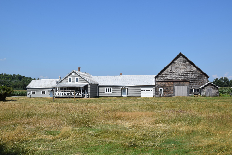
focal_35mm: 42
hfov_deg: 46.4
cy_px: 78
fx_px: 271
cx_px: 116
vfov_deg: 31.9
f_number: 11
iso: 200
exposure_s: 1/500
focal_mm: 28
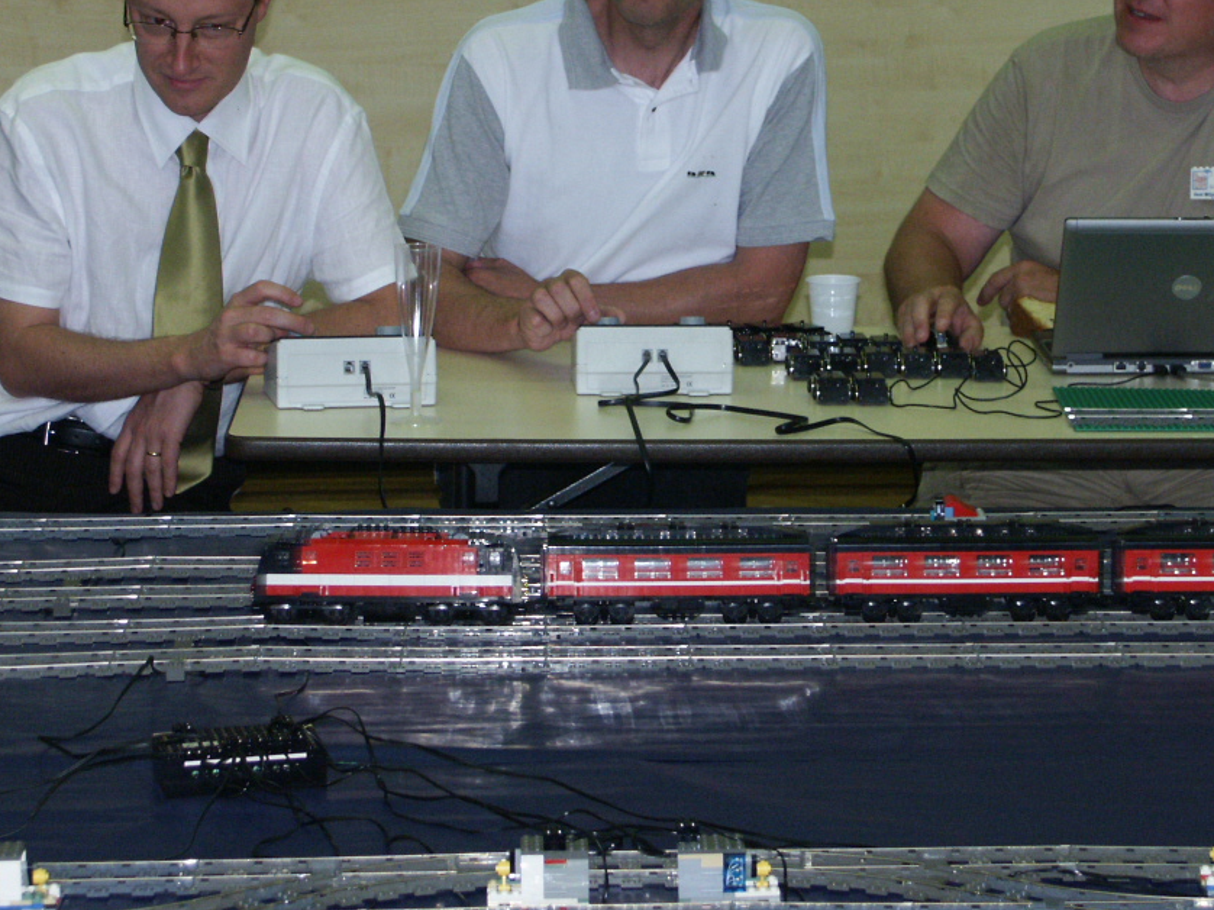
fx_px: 3857
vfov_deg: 13.4
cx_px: 639
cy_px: 219
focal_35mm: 110
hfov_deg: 17.9
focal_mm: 17.9
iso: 200
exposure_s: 1/60
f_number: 3.5
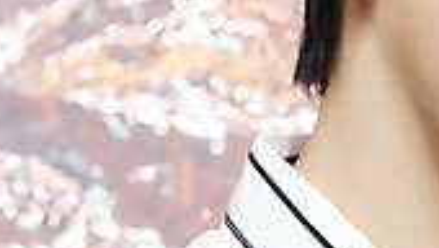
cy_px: 59
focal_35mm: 534
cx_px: 649
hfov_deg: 4.0
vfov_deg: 2.3
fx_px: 6222
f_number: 5.6
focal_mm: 145
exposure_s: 1/125
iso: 64
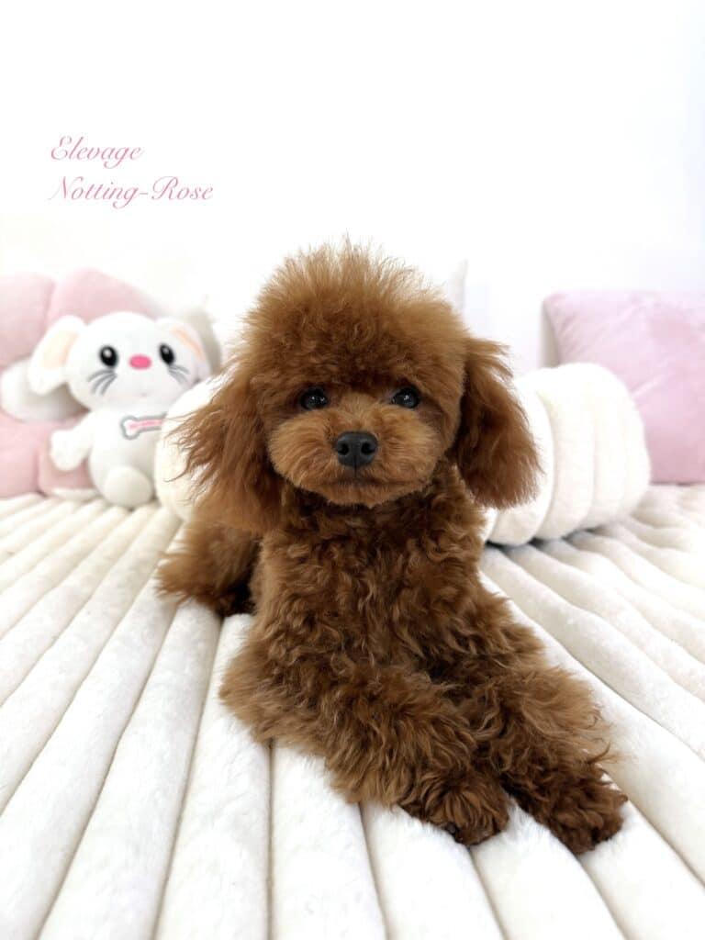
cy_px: 470
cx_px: 352
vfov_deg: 71.6
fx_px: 652
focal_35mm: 24
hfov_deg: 56.8
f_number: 1.78
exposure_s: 1/203
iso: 64
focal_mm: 6.86
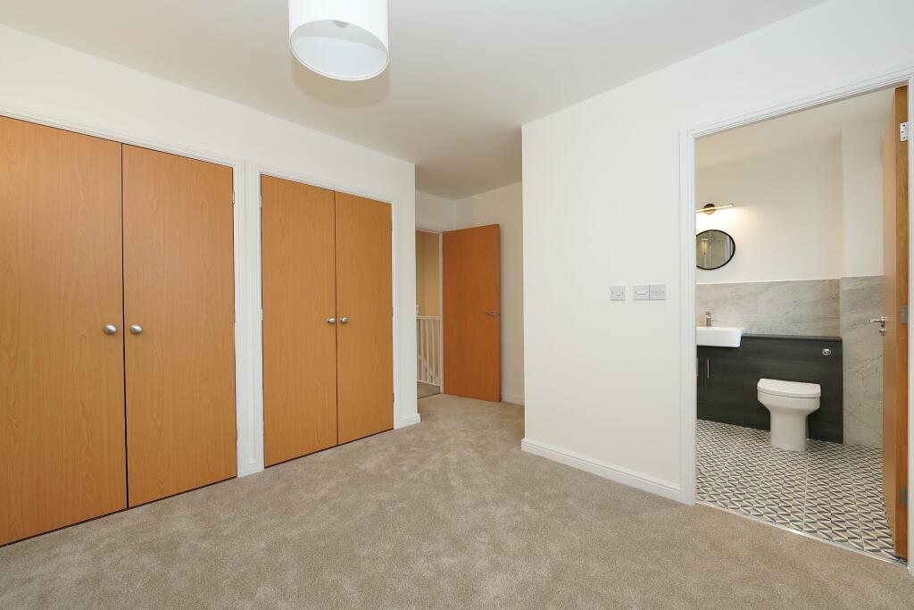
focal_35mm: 14
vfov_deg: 81.2
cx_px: 457
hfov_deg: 104.2
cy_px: 305
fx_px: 355
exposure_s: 1/160
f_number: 4
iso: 1000
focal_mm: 14
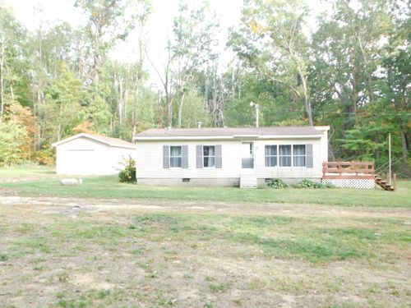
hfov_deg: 60.0
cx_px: 206
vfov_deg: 46.8
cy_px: 154
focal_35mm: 30
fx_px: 356
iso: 125
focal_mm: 5.3
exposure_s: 1/100
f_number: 3.2
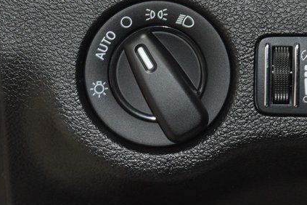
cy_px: 66
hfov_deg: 8.1
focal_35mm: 254
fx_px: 2166
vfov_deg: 5.4
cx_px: 167
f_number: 4.5
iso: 2000
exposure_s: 1/40
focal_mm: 70
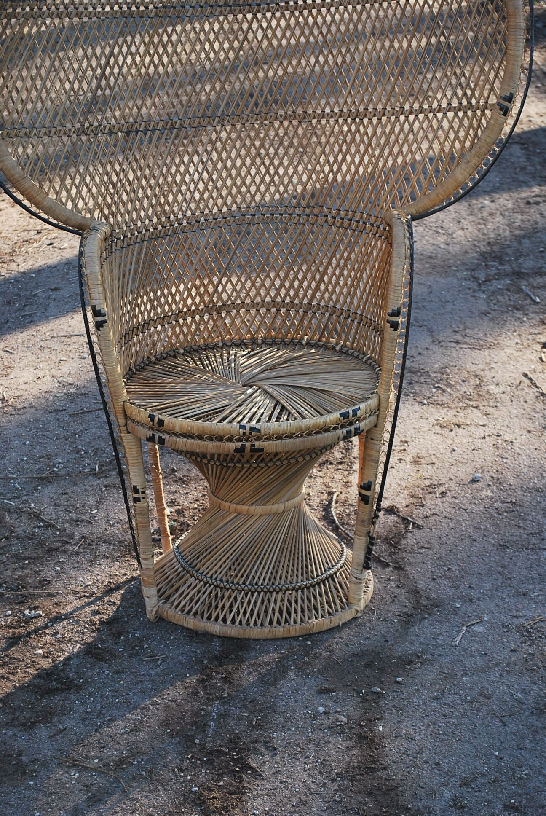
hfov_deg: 16.6
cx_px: 273
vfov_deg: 24.6
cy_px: 408
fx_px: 1871
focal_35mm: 82
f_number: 5.6
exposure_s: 1/100
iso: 200
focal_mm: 55
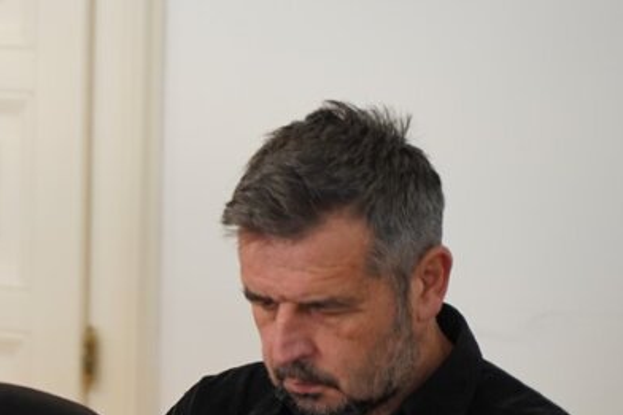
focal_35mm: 183
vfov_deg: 7.5
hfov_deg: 11.0
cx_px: -134
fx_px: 3165
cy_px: 401
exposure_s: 1/400
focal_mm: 70
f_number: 2.8
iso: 1250
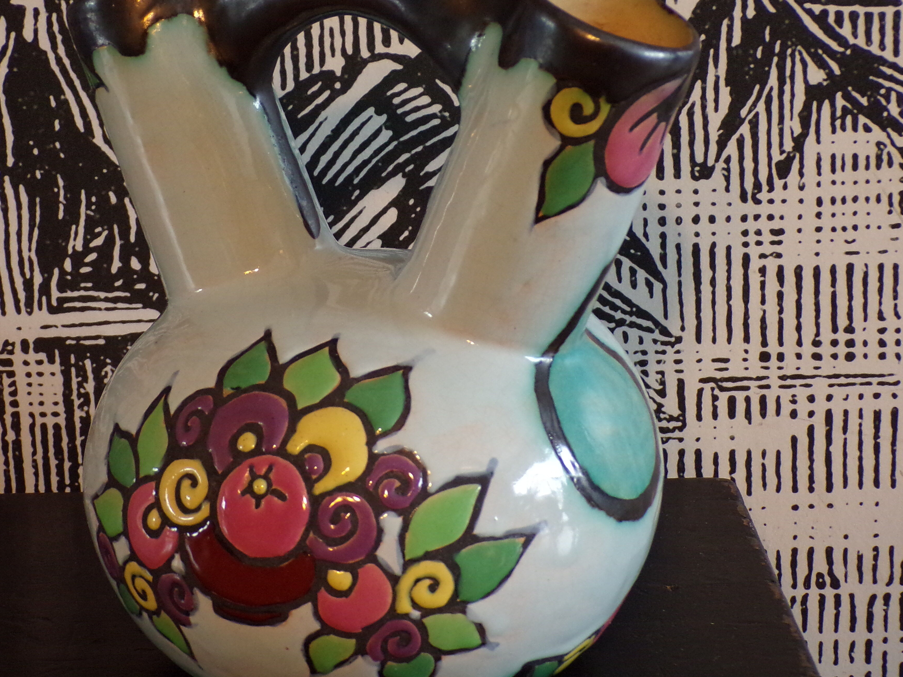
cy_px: 321
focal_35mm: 65
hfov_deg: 29.8
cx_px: 431
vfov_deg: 22.6
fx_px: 1695
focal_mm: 8.7
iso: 200
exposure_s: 1/26
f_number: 3.5
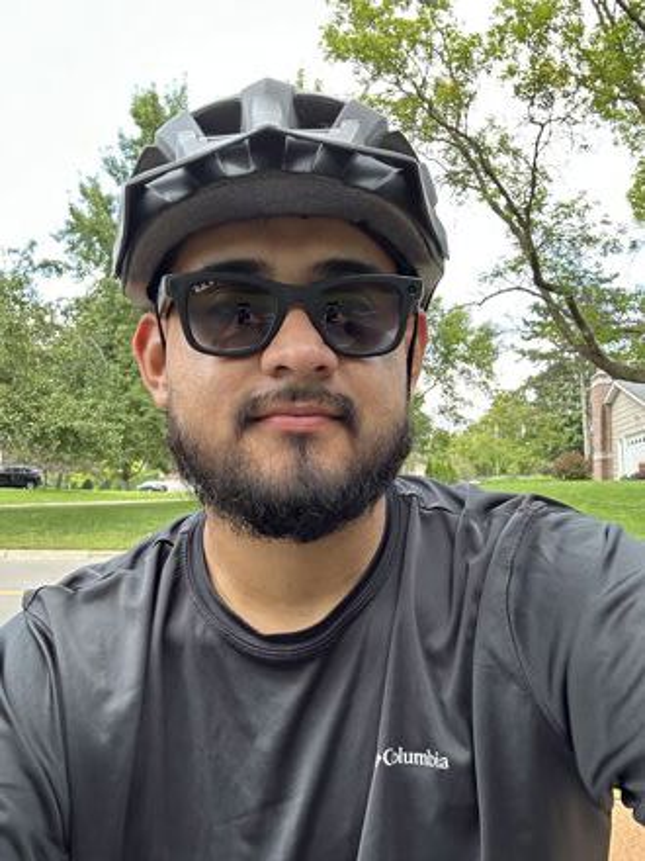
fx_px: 745
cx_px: 322
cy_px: 430
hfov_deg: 46.8
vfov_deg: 60.0
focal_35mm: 30
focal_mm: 2.69
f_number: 1.9
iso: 64
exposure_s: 1/121
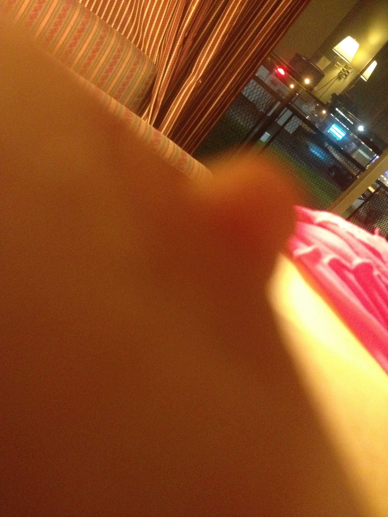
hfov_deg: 40.7
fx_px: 523
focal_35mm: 35
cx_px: 194
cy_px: 258
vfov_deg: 52.6
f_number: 2.4
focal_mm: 4.28
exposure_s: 1/15
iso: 640
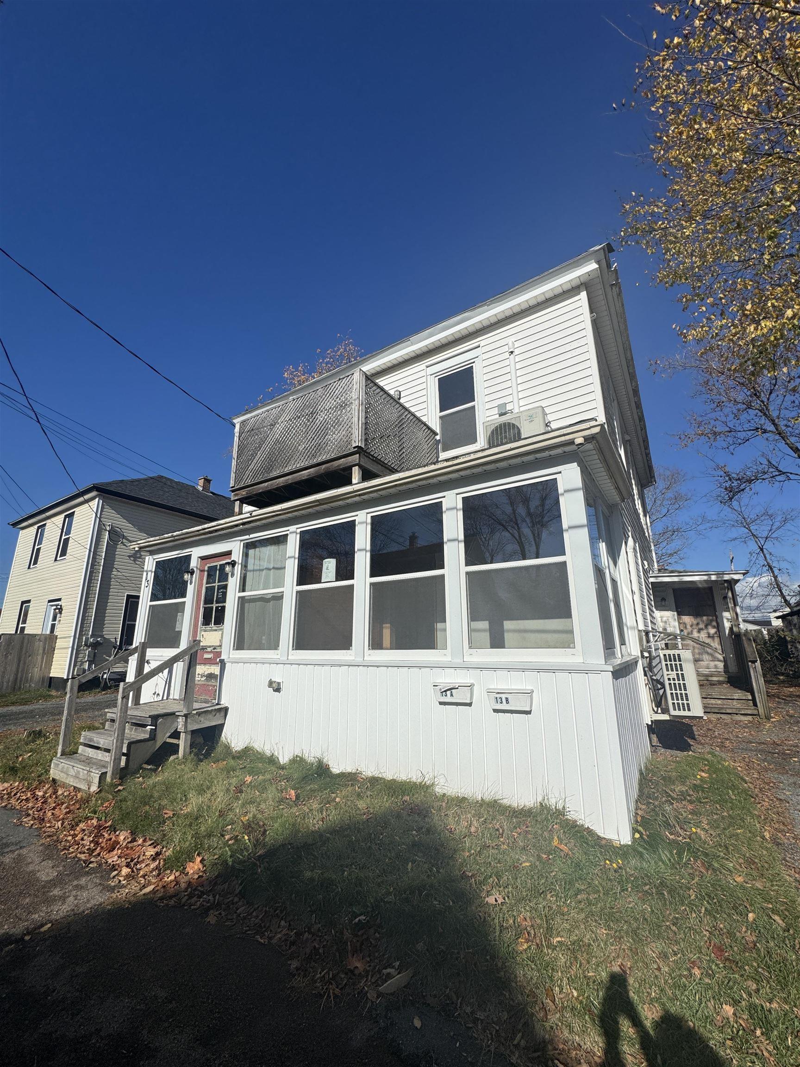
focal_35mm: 14
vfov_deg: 102.1
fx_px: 431
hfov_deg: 85.7
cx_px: 400
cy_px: 534
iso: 32
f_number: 2.2
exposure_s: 1/4630
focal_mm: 2.22
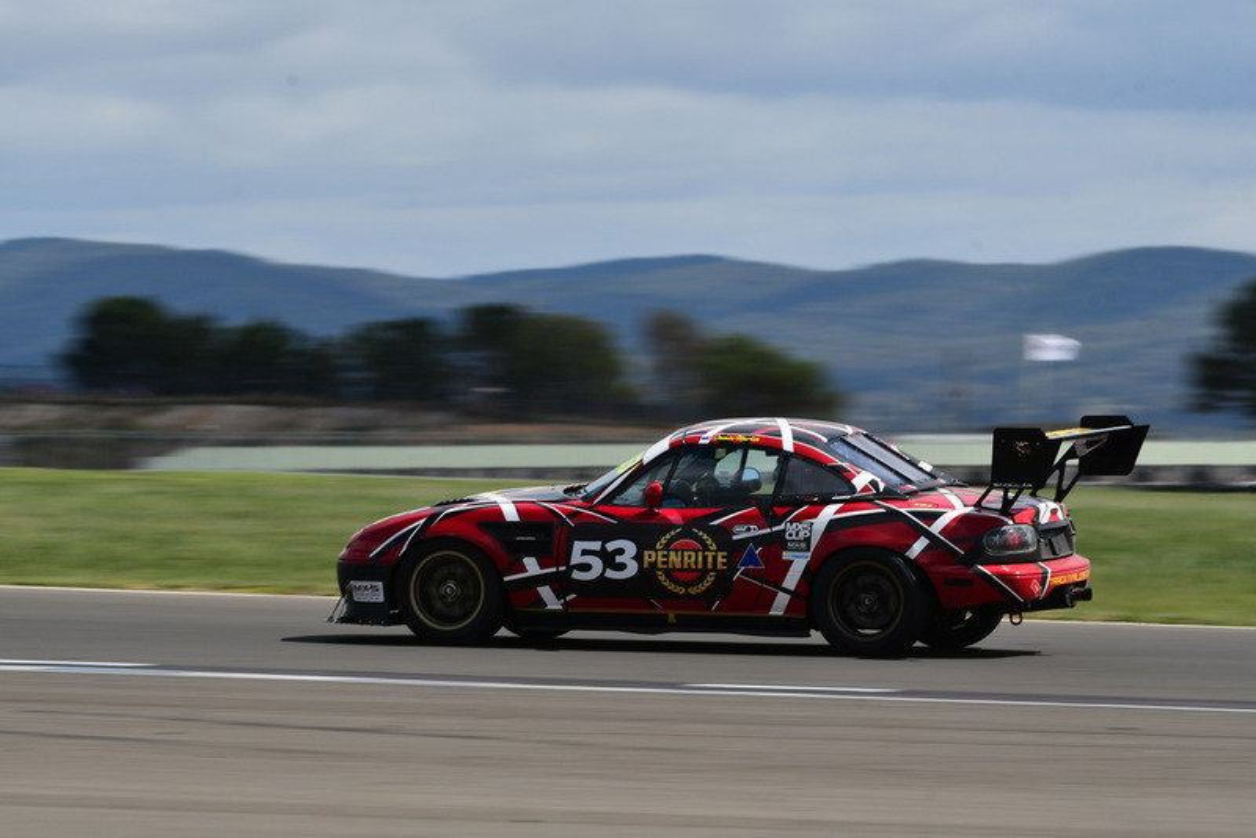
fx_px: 10470
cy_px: 419
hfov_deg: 6.9
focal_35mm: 300
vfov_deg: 4.6
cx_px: 628
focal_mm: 200
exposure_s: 1/200
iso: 100
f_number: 11
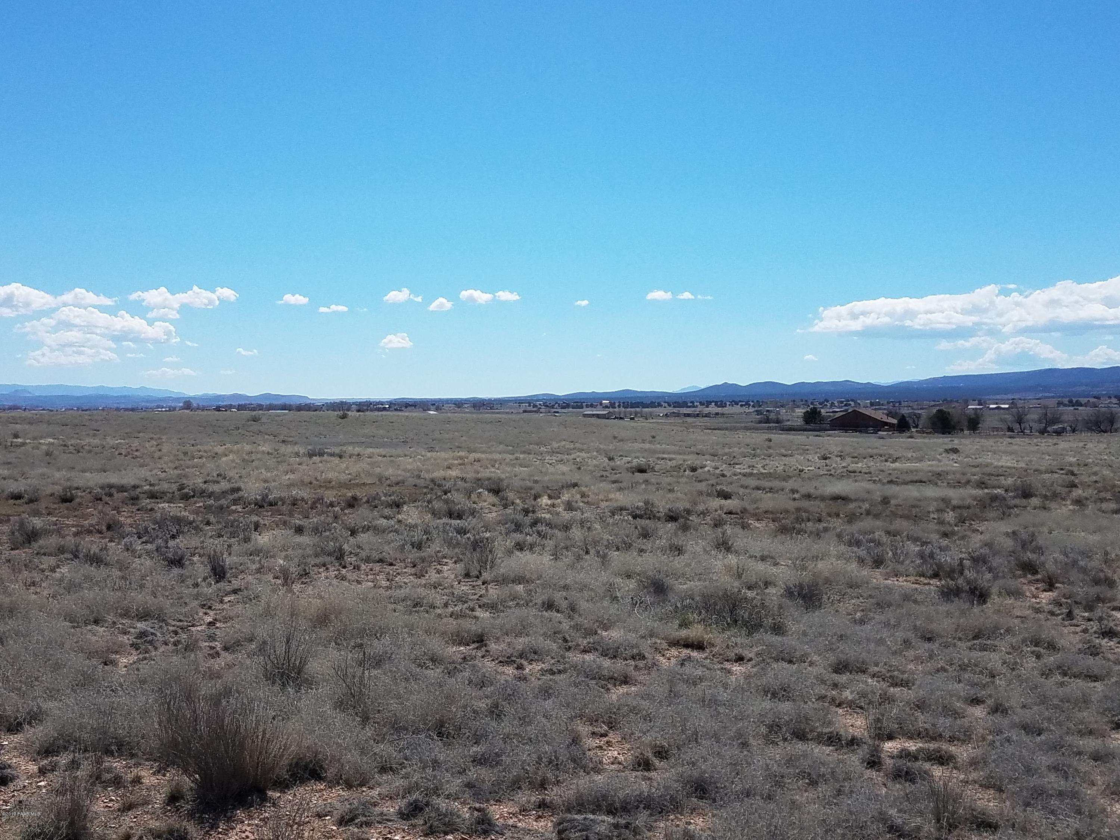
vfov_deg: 53.1
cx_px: 560
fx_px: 841
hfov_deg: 67.3
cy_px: 420
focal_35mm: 26
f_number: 1.7
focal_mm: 4.2
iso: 40
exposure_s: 1/4352
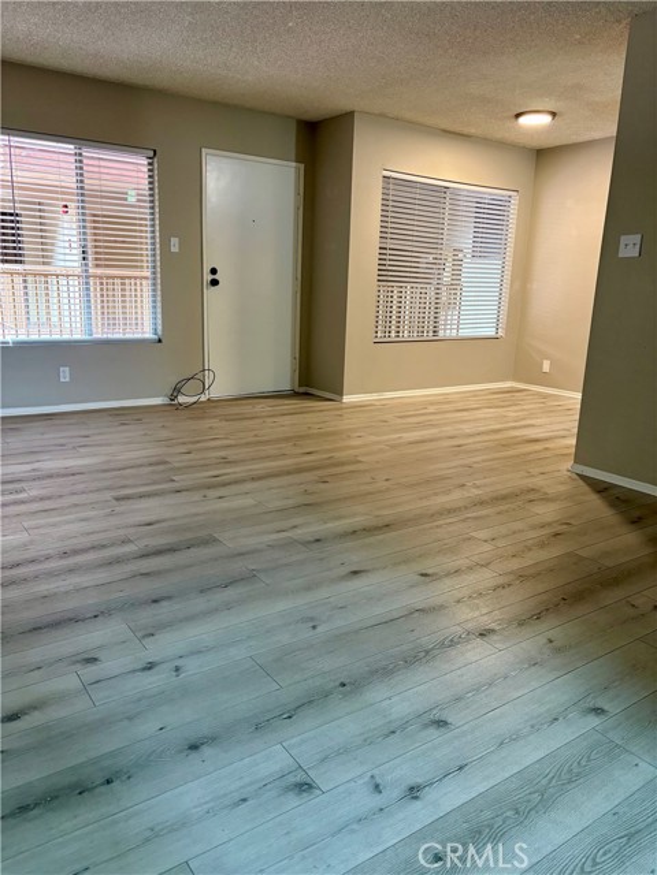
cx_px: 328
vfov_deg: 67.3
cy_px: 438
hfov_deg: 53.1
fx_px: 658
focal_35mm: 26
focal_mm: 5.96
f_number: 1.6
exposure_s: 1/60
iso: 200
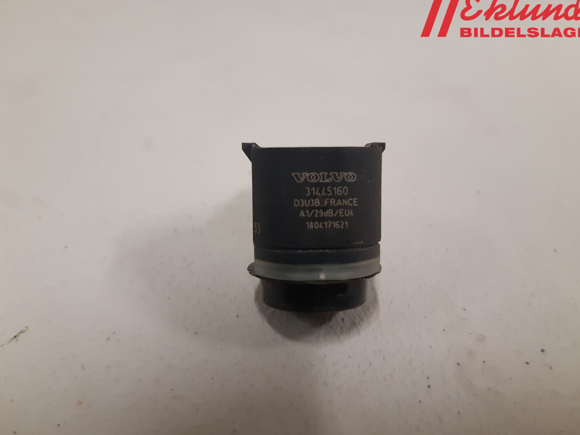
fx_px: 452
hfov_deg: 65.3
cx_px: 300
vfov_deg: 51.4
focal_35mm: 27
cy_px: 213
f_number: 1.7
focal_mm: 3.93
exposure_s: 1/50
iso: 200
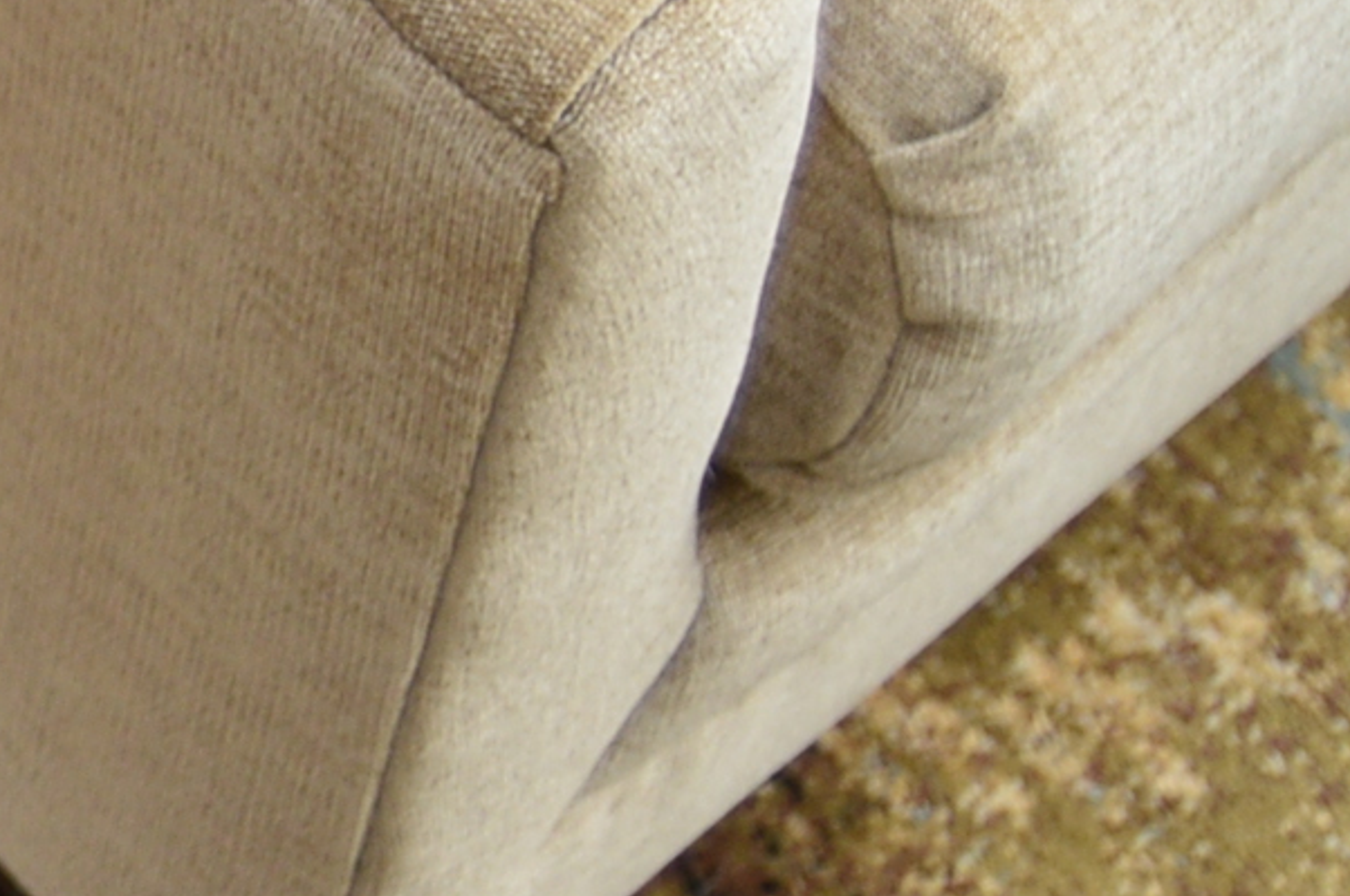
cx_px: -1985
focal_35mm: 165
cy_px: -220
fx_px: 6181
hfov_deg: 10.5
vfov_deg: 8.2
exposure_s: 1/200
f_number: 3.5
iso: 200
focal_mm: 22
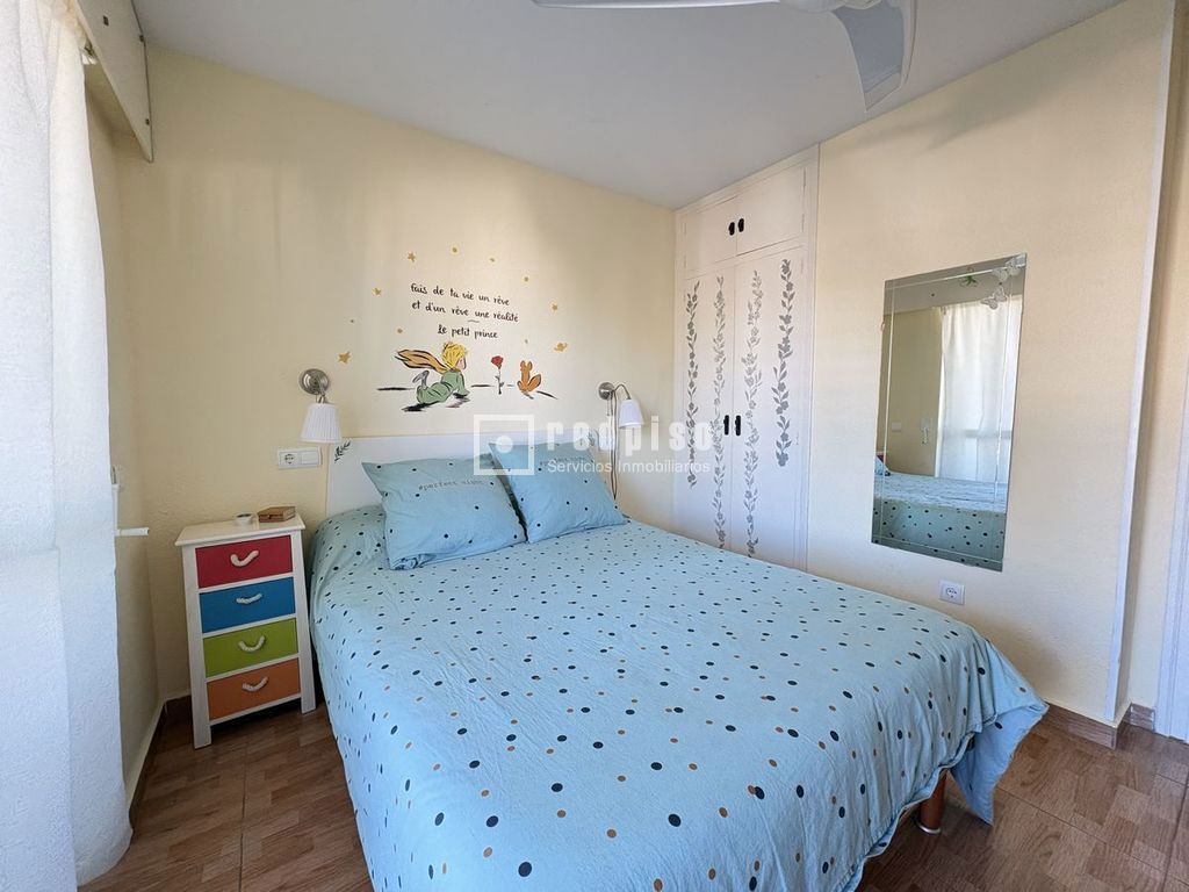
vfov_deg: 85.7
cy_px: 446
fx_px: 481
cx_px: 594
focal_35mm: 14
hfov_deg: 102.1
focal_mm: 2.22
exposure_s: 1/60
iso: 320
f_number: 2.2
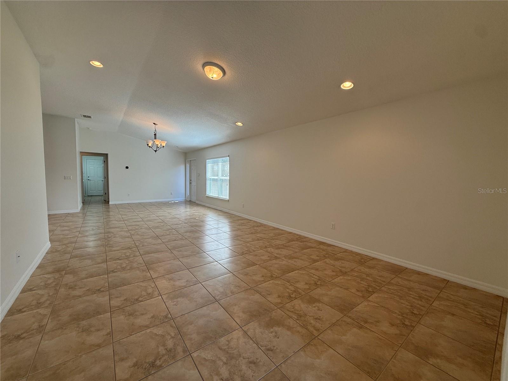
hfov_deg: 102.1
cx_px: 254
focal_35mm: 14
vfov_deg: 85.7
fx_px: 205
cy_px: 190
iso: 64
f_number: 2.2
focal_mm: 2.22
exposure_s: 1/120
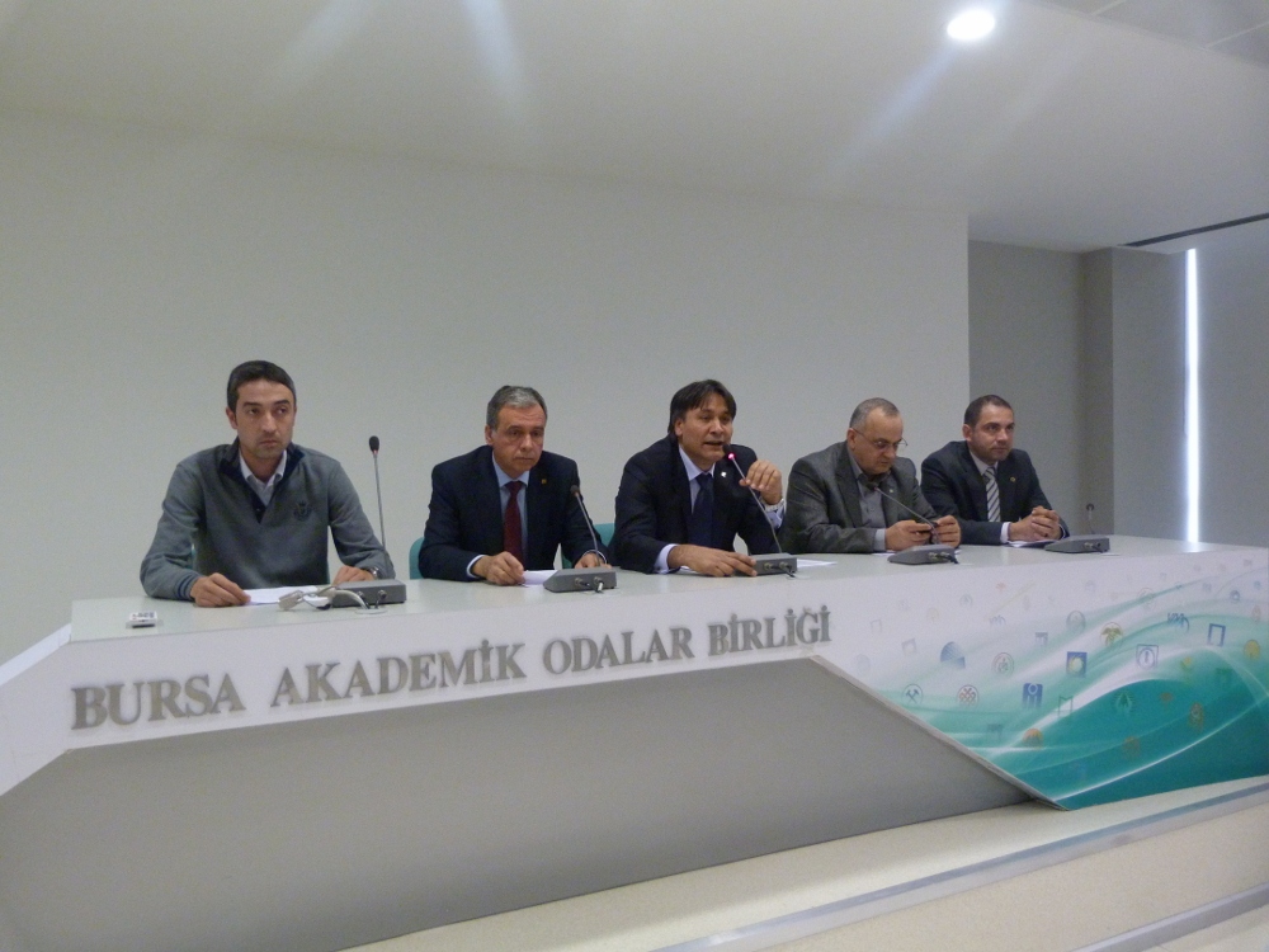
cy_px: 476
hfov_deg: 69.4
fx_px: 916
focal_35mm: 25
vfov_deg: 54.9
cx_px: 634
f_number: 2.8
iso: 400
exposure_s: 1/30
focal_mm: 4.5
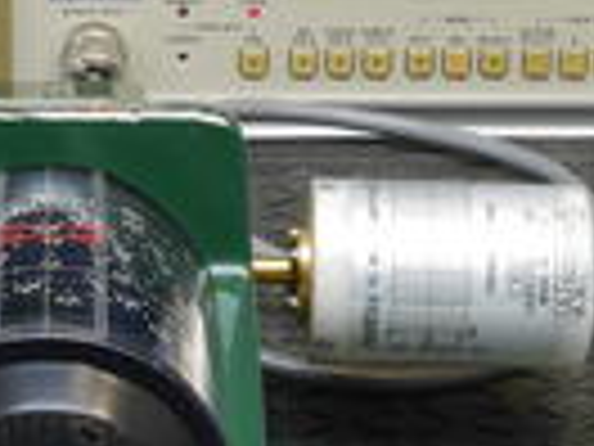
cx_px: 9
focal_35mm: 194
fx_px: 3329
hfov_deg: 10.1
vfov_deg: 7.6
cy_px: 117
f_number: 11
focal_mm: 32
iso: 400
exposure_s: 1/6
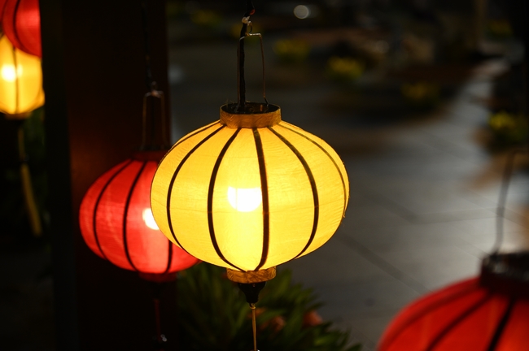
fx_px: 1541
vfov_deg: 13.0
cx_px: 264
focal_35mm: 105
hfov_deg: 19.5
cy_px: 176
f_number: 4
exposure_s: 1/200
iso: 1000
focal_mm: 105
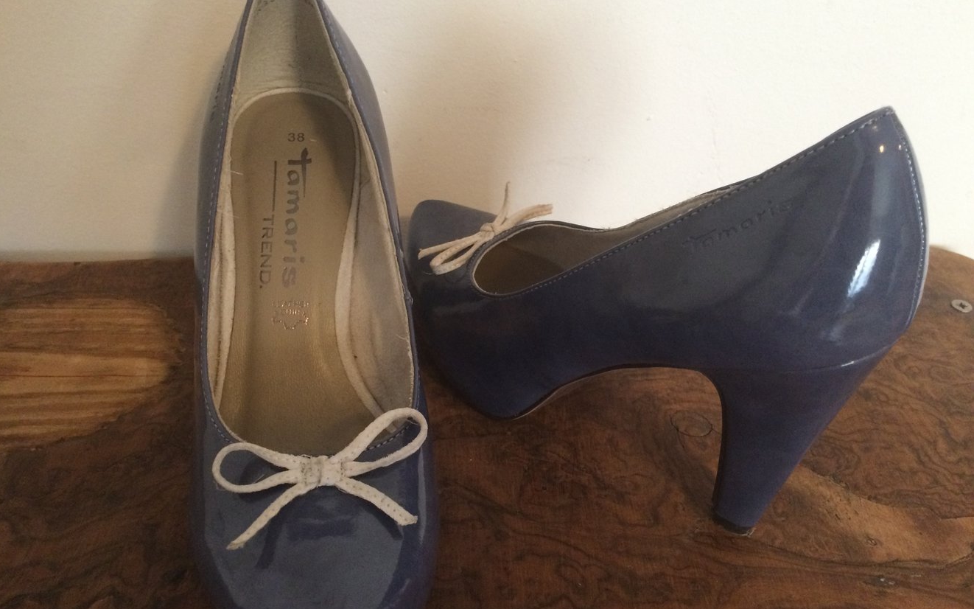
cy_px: 309
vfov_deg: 40.6
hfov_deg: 61.2
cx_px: 484
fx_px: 823
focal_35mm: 31
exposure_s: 1/33
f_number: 2.2
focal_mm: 4.15
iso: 320
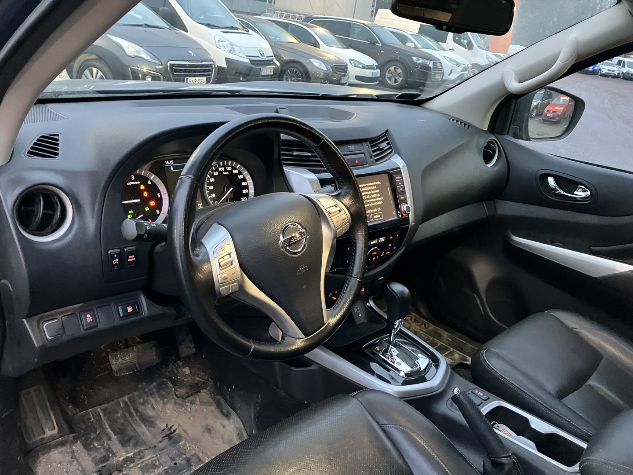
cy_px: 238
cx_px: 316
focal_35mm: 28
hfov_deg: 63.4
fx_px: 512
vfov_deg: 49.7
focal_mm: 3.99
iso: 640
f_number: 1.8
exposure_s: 1/30
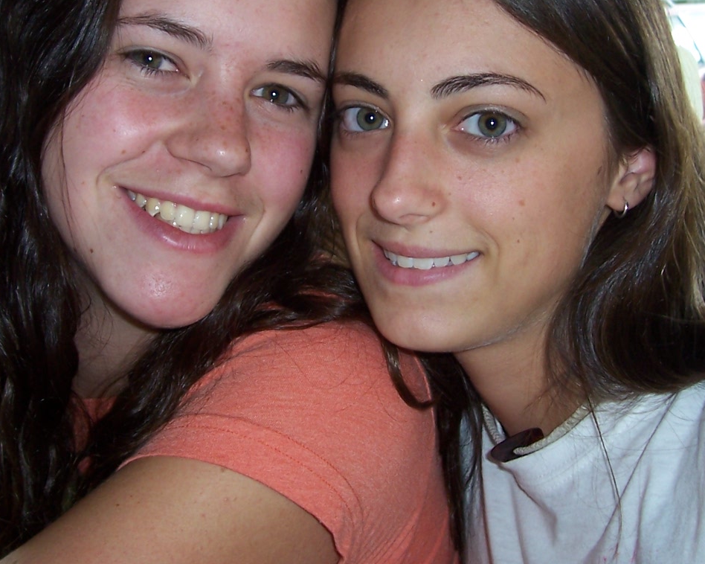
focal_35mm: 58
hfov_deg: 32.5
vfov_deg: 26.1
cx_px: 313
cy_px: 205
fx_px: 1210
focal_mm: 5.6
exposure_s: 1/60
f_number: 2.7
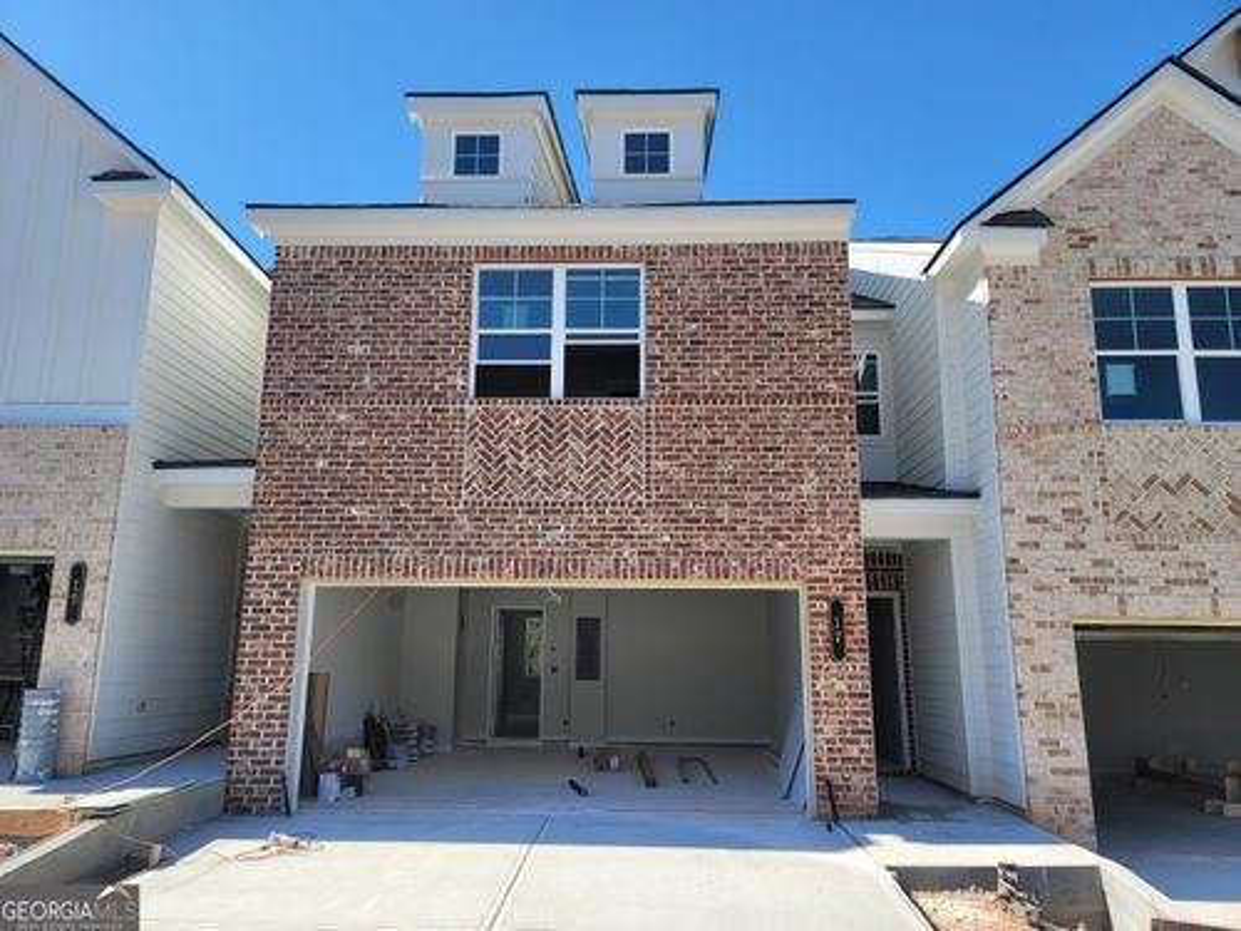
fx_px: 896
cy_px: 466
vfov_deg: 54.9
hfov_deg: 69.4
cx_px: 620
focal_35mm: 25
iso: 20
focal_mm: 7
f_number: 1.8
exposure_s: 1/612
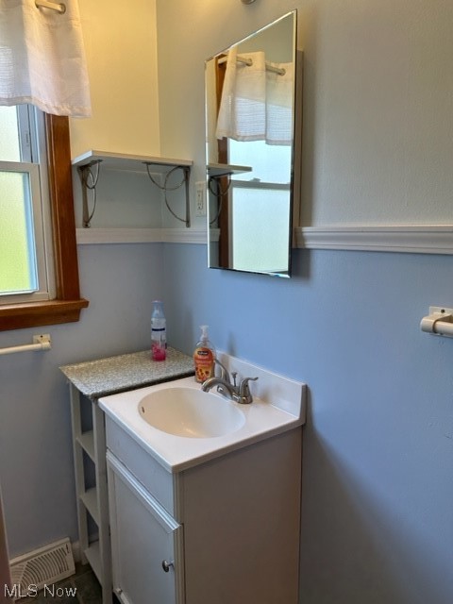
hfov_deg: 56.8
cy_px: 302
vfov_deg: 71.6
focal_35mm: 24
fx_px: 419
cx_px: 226
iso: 80
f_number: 1.78
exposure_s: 1/163
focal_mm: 6.86
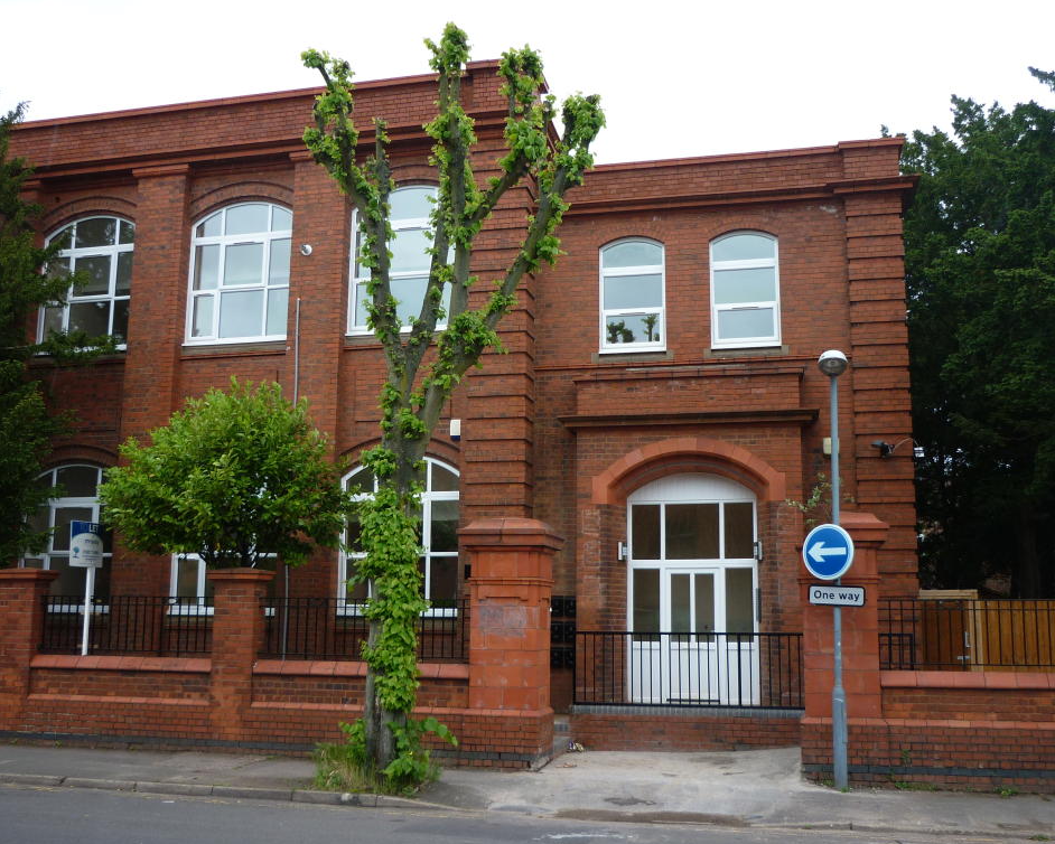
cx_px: 501
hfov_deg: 51.5
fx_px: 1093
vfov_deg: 42.2
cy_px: 426
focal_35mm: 35
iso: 80
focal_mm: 5.5
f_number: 2.8
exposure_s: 1/400
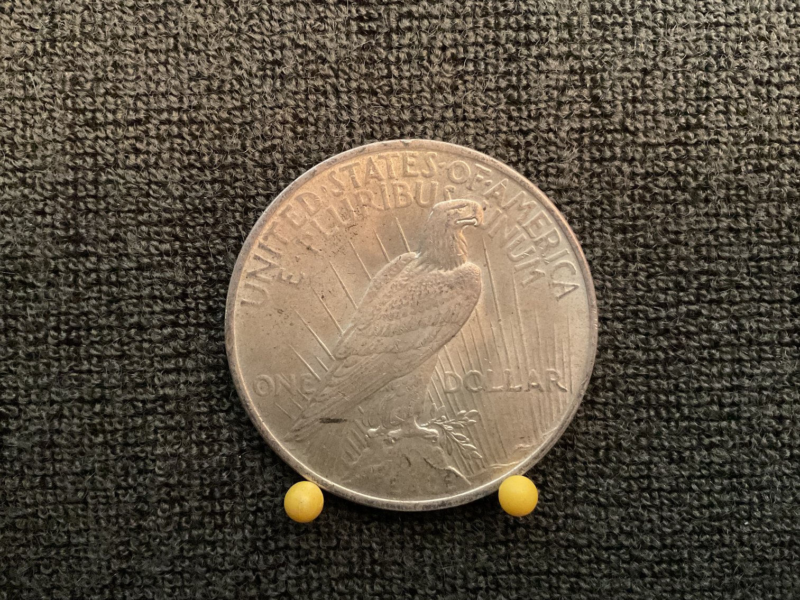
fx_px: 670
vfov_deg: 48.2
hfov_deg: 61.7
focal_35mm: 29
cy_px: 300
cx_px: 400
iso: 500
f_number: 1.8
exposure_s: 1/30
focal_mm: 3
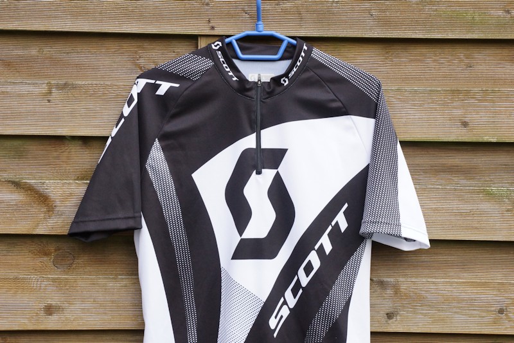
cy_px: 172
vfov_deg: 13.0
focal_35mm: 105
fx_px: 1499
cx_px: 257
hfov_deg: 19.5
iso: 800
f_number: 9
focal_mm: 70
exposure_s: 1/50
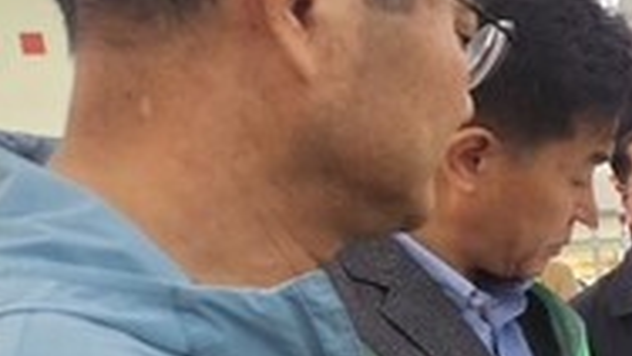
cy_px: 534
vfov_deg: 14.2
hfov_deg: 22.0
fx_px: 1341
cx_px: 951
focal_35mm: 80
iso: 160
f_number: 1.8
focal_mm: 5.4
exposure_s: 1/120
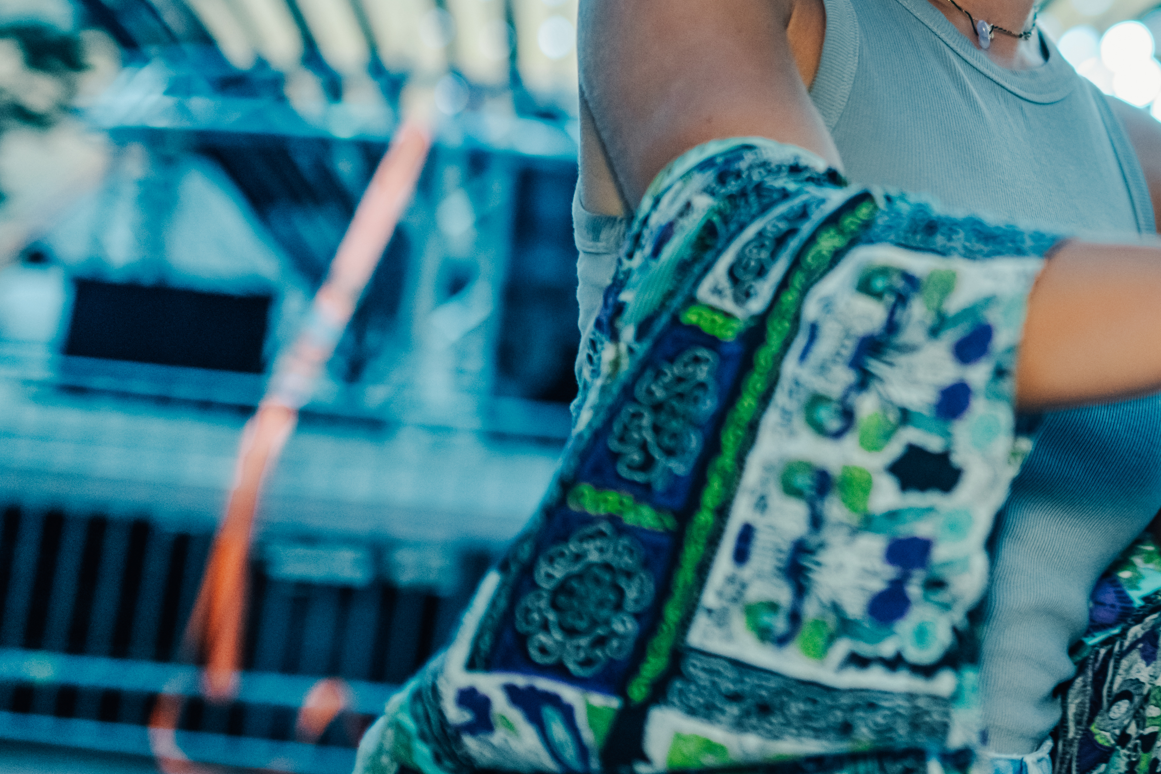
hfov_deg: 23.1
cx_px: 1326
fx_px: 2644
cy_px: 122
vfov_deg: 16.5
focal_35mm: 82
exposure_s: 1/250
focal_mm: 35
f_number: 1.4
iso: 1000
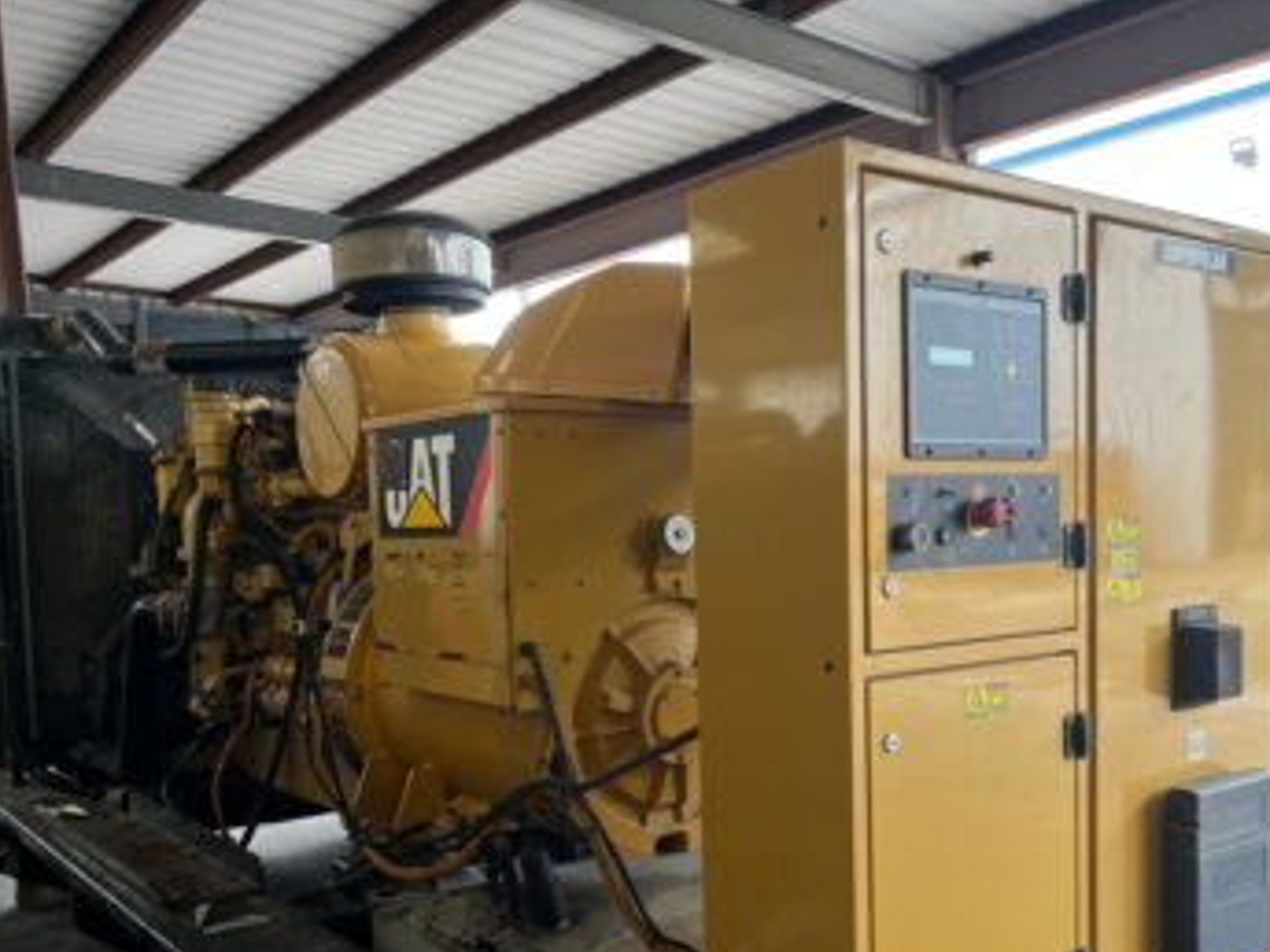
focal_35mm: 34
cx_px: 642
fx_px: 1247
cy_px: 620
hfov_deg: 54.0
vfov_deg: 41.4
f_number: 1.6
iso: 64
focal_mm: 5.1
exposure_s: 1/121
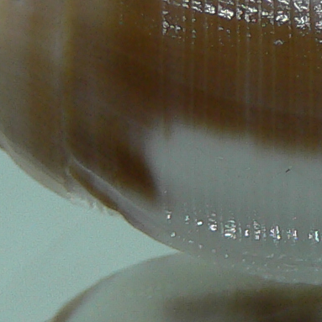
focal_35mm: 163
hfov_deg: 10.5
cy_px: 192
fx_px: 1715
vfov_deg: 10.7
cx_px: 403
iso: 80
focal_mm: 4.6
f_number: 2.8
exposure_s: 1/60
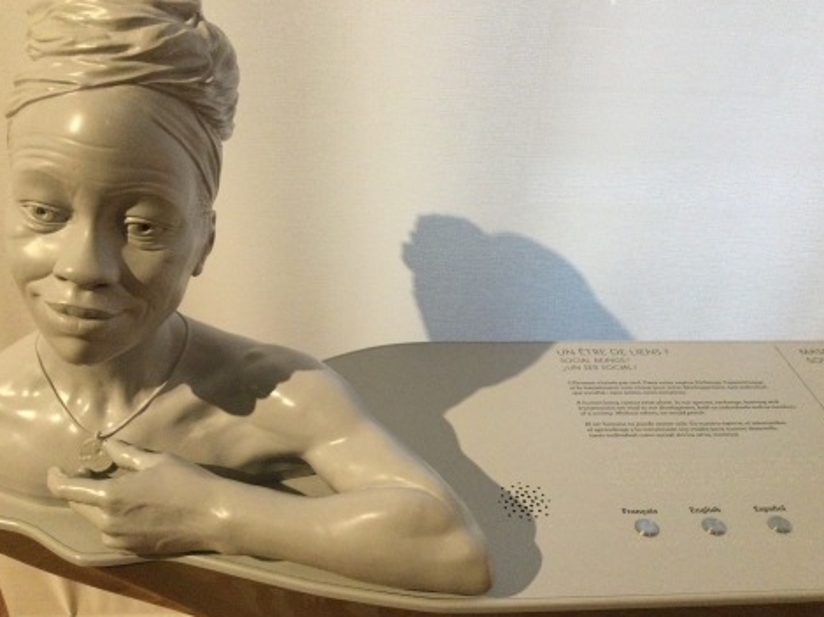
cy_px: 323
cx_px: 416
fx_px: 785
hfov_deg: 55.4
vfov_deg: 42.9
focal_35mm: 33
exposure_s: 1/25
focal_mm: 3.3
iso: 200
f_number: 2.4
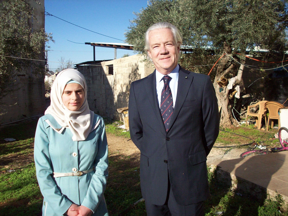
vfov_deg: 38.7
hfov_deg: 50.1
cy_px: 108
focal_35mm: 37
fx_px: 308
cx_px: 144
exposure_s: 1/1115
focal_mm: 6.2
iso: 80
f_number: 5.6
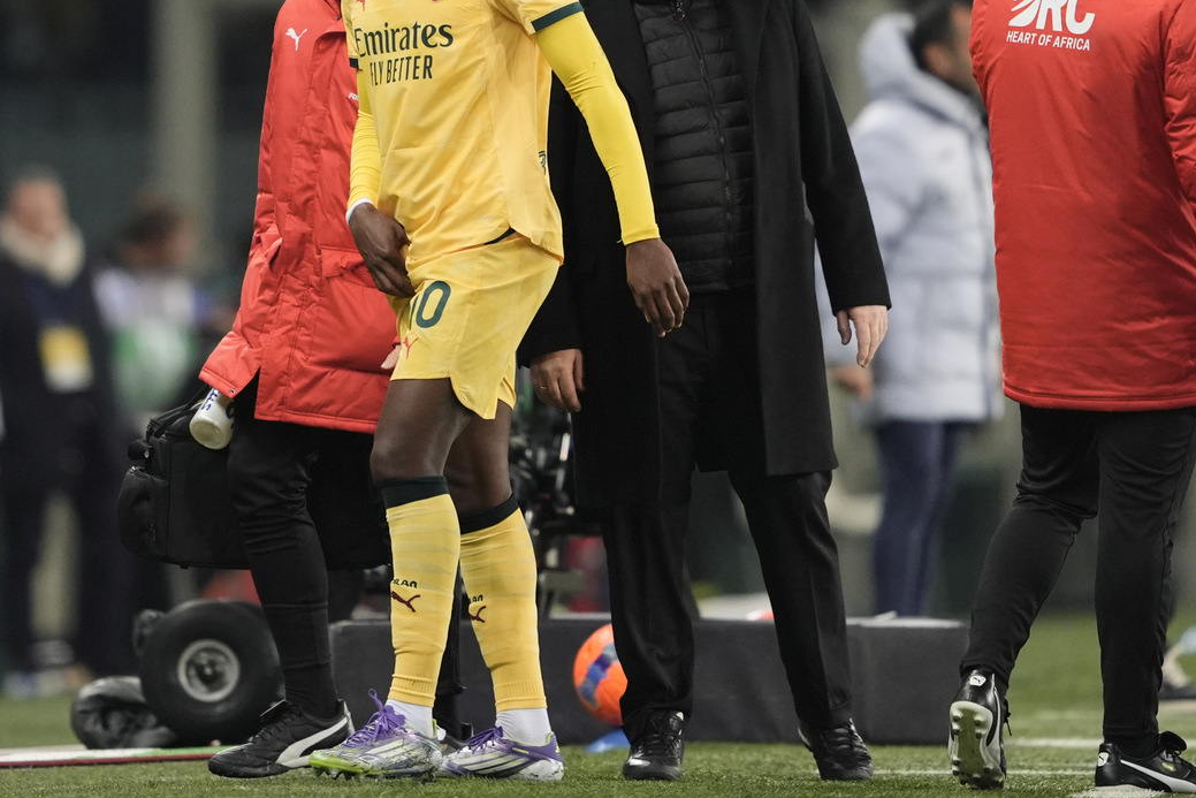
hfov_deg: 3.8
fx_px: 17908
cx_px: 631
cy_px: 271
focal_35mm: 539
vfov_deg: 2.6
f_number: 2.8
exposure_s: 1/1250
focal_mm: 400
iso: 2000
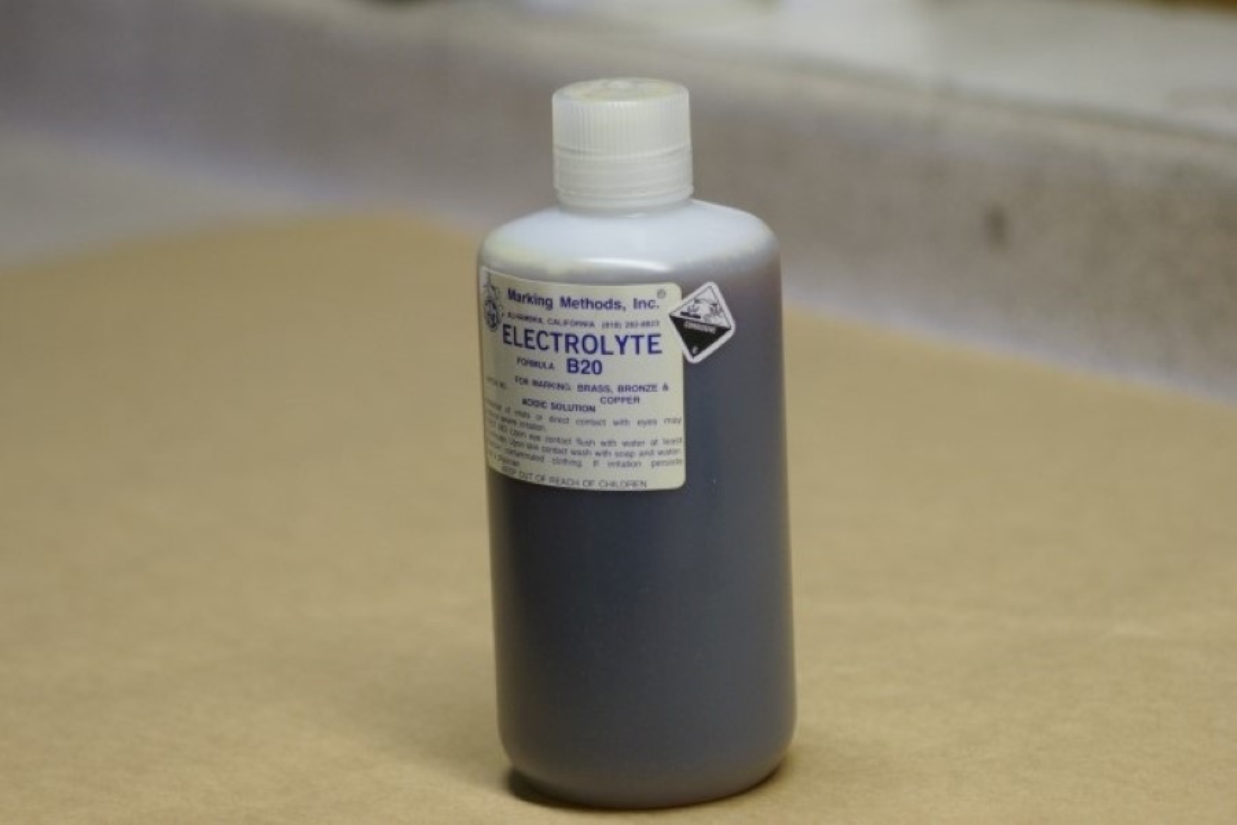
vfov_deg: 9.1
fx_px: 5154
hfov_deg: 13.7
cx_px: 618
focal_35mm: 150
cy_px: 412
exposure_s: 1/160
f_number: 2.8
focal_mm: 100
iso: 800
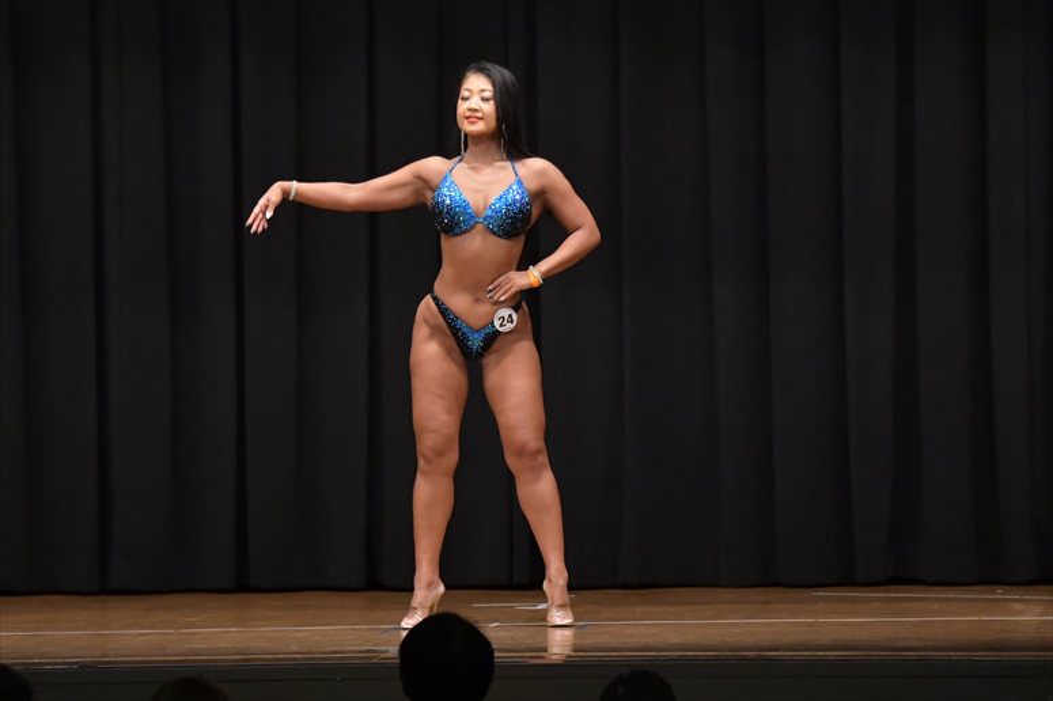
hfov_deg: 10.2
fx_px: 5906
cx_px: 526
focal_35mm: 202
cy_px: 350
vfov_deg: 6.8
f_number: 5.6
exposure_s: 1/400
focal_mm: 135
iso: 6400
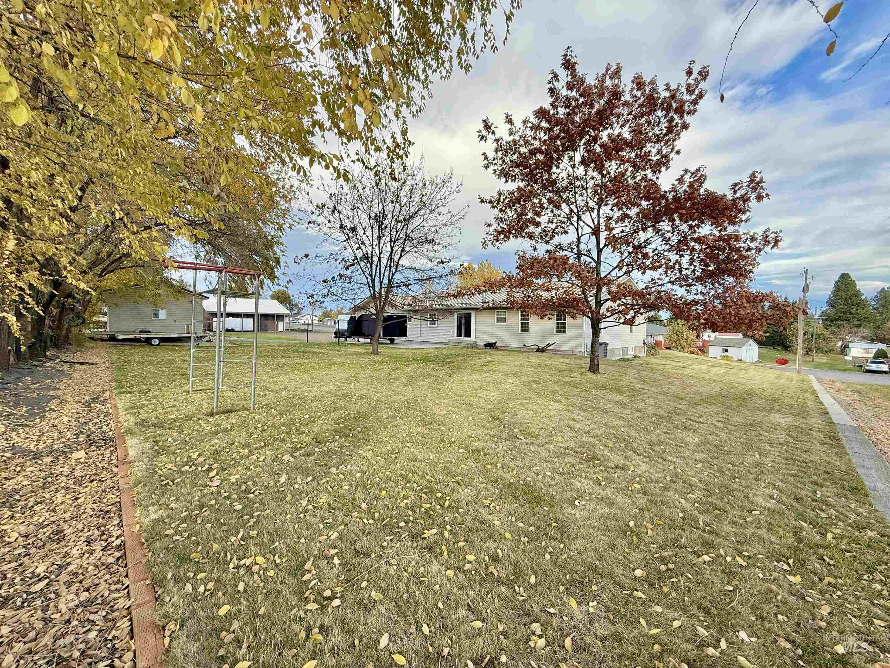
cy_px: 334
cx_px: 445
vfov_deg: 85.7
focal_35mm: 14
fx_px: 360
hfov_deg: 102.1
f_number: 2.2
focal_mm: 2.22
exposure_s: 1/564
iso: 50
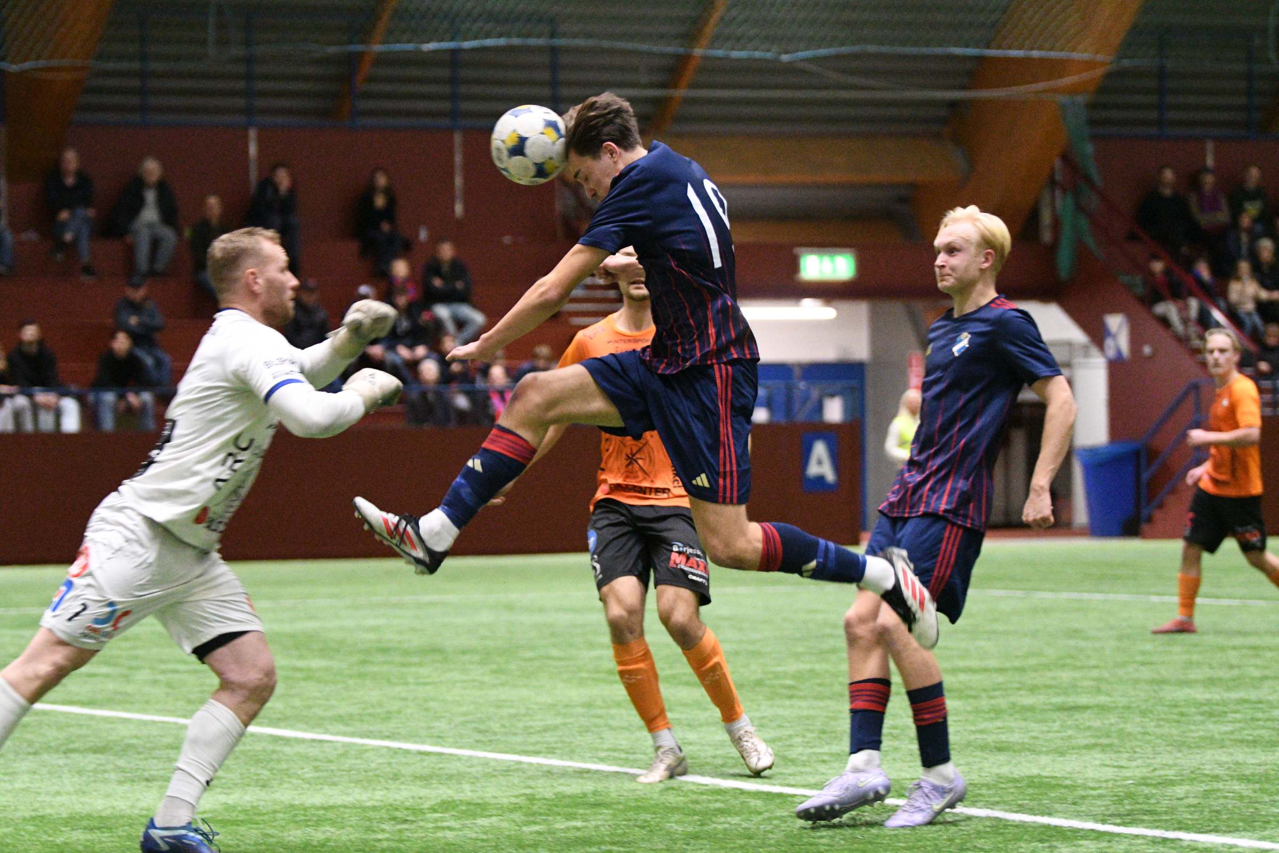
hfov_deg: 13.7
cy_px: 426
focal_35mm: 150
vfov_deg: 9.1
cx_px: 640
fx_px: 5329
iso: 10000
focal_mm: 100
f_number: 2.8
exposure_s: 1/500
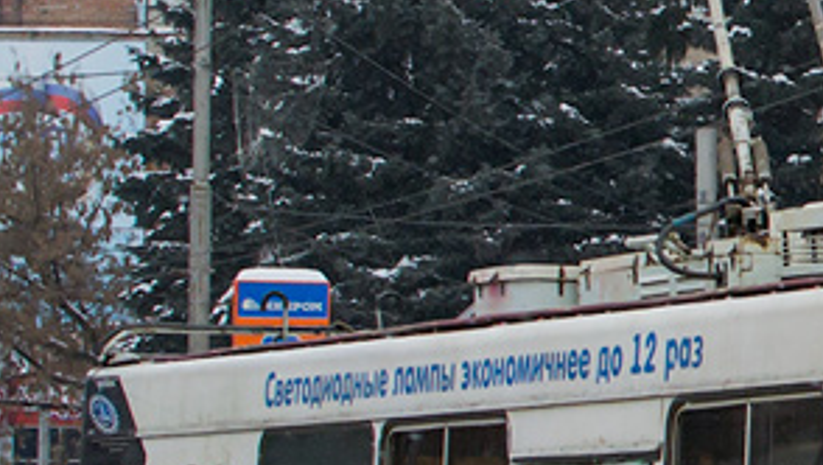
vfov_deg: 5.4
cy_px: 232
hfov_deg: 9.4
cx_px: 1142
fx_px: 4896
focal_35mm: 224
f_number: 6.3
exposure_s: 1/800
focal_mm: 35
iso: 400
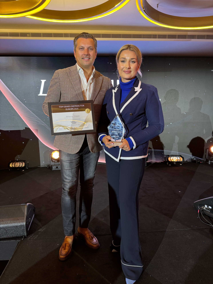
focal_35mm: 24
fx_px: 197
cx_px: 106
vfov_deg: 71.6
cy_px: 142
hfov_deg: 56.8
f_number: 1.78
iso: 200
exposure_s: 1/81
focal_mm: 6.76
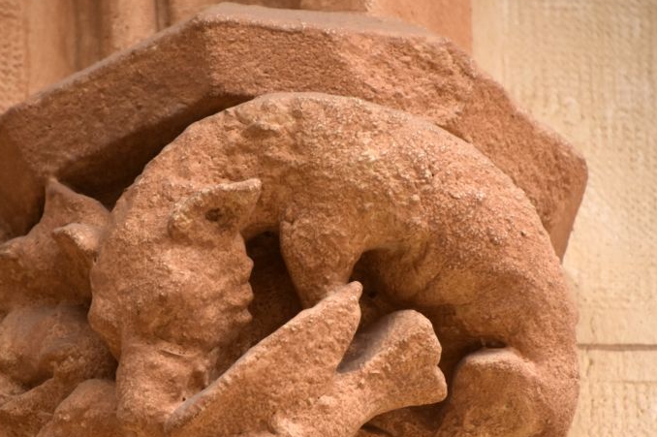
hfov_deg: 3.8
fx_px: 9920
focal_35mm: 544
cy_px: 305
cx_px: 271
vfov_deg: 2.5
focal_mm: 240
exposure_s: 1/800
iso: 640
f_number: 7.1
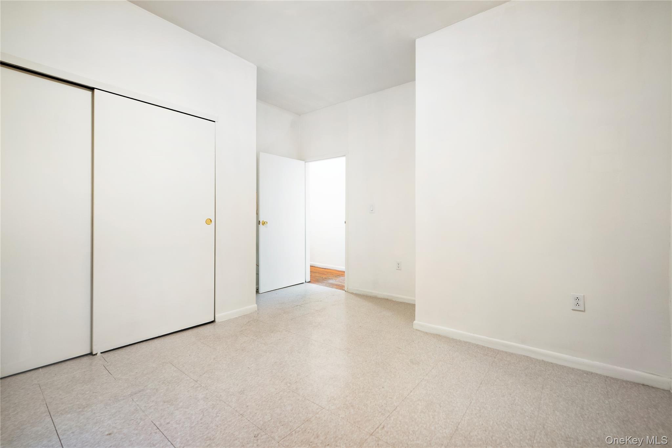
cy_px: 224
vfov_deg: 81.2
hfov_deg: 104.2
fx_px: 261
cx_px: 336
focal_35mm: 14
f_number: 8
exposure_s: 1/4
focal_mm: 14
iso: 320
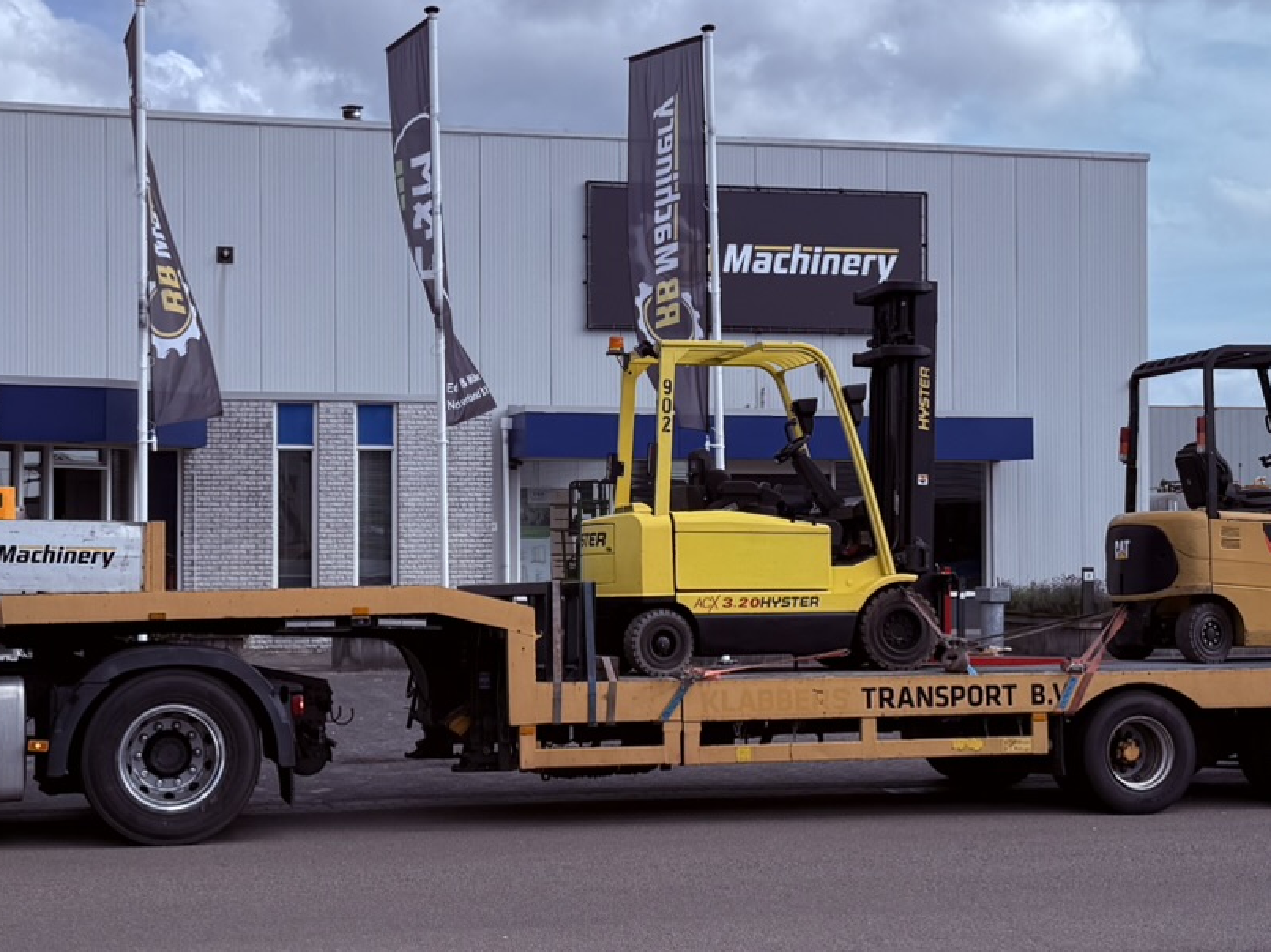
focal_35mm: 61
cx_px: 558
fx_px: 2239
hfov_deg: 31.7
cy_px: 448
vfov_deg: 24.0
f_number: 1.78
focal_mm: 6.76
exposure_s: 1/6711
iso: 80
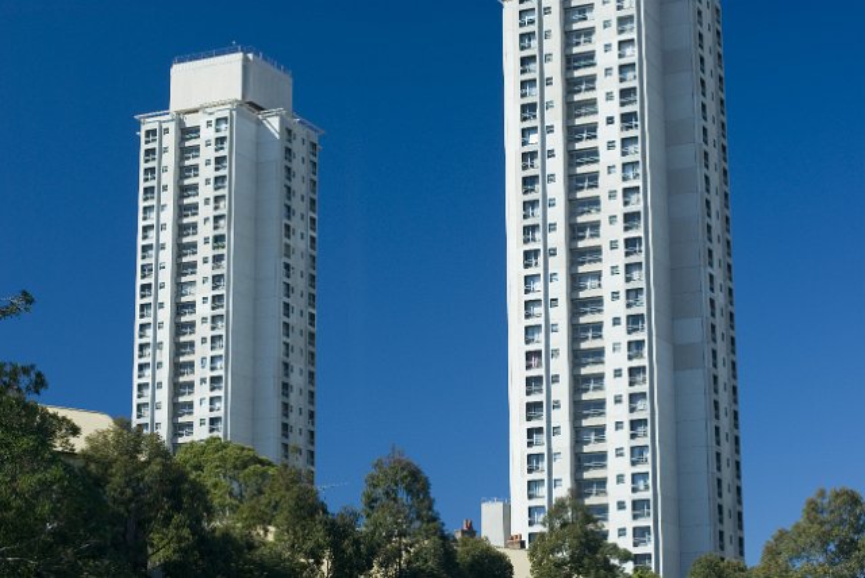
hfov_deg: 27.0
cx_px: 432
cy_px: 289
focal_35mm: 75
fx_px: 1804
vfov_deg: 18.2
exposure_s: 1/125
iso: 100
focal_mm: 50
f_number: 5.6
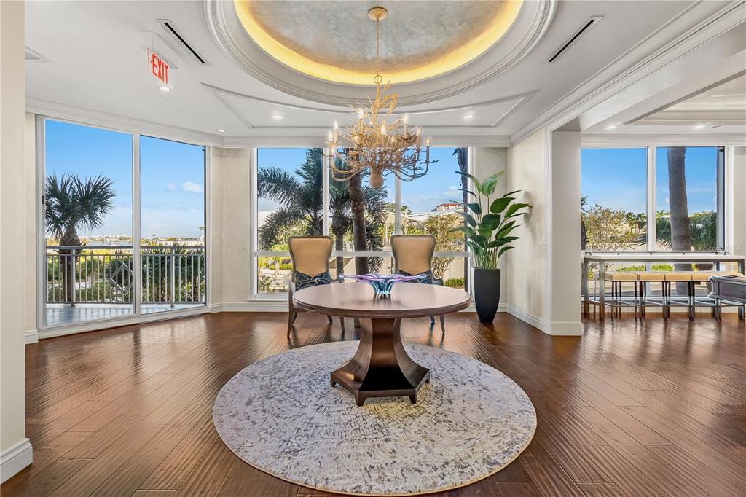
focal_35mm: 15
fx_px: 311
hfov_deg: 100.4
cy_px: 248
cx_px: 373
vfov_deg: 77.3
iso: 250
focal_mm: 10
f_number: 8
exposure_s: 1/800
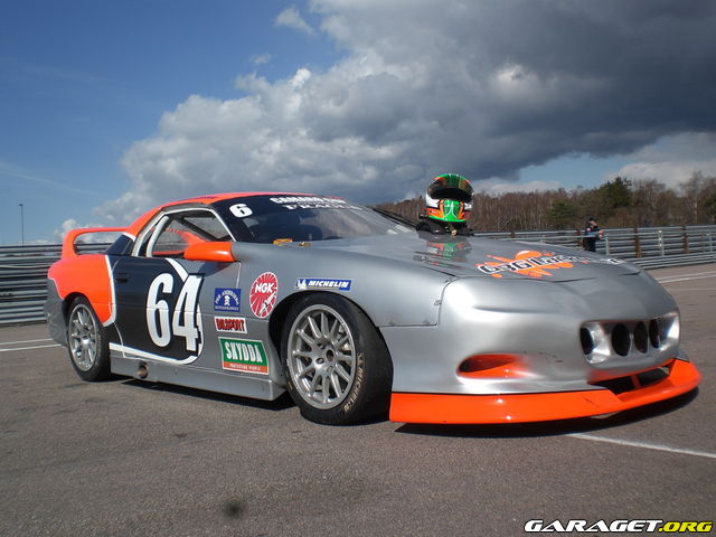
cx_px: 358
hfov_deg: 51.4
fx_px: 745
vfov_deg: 39.7
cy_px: 268
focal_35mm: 36
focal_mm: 6.3
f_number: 4.4
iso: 50
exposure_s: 1/640
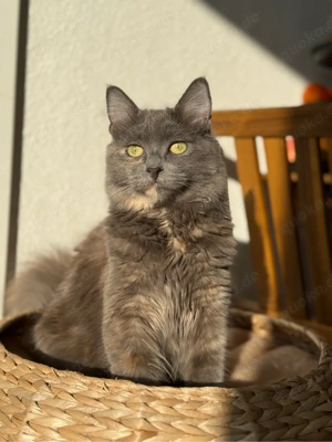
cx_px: 166
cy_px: 221
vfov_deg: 39.7
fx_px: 614
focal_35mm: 48
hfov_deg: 30.3
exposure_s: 1/4098
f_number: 1.78
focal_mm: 6.76
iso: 64
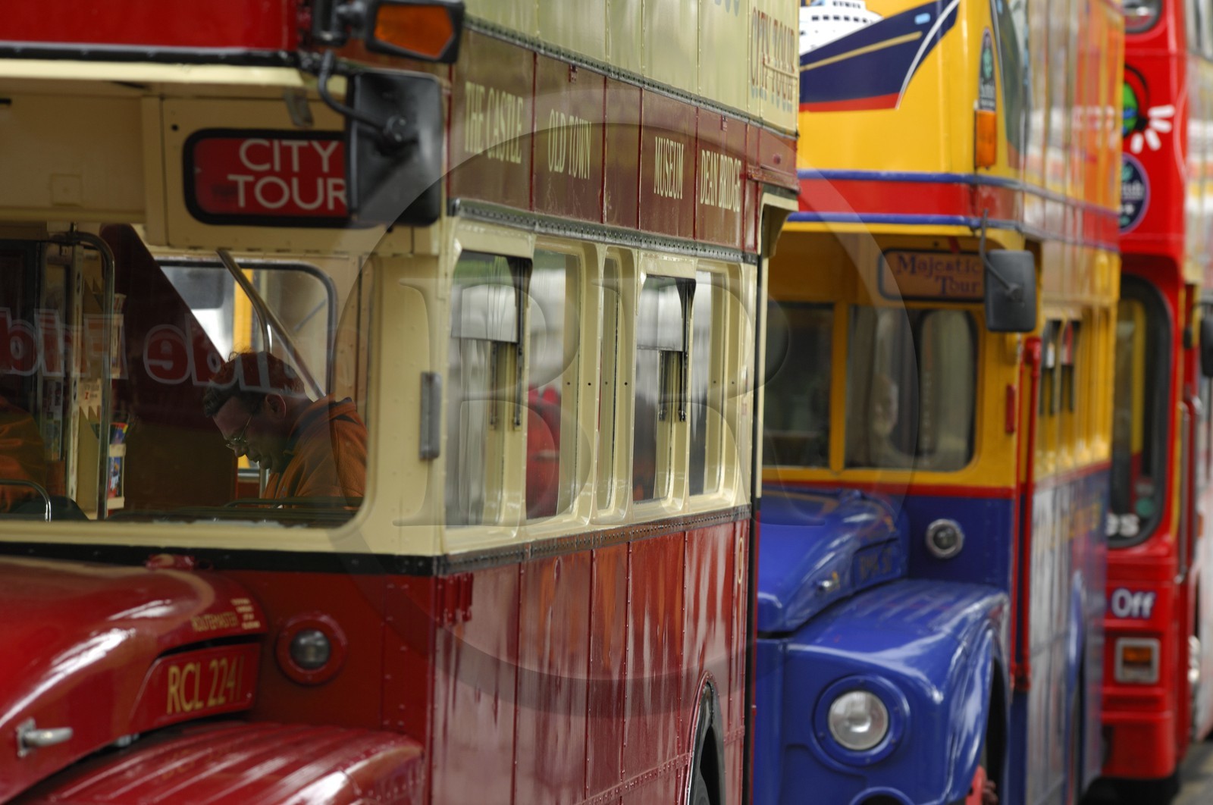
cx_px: 606
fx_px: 8075
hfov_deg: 8.6
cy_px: 402
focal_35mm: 240
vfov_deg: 5.7
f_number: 4.5
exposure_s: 1/80
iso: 125
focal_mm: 160
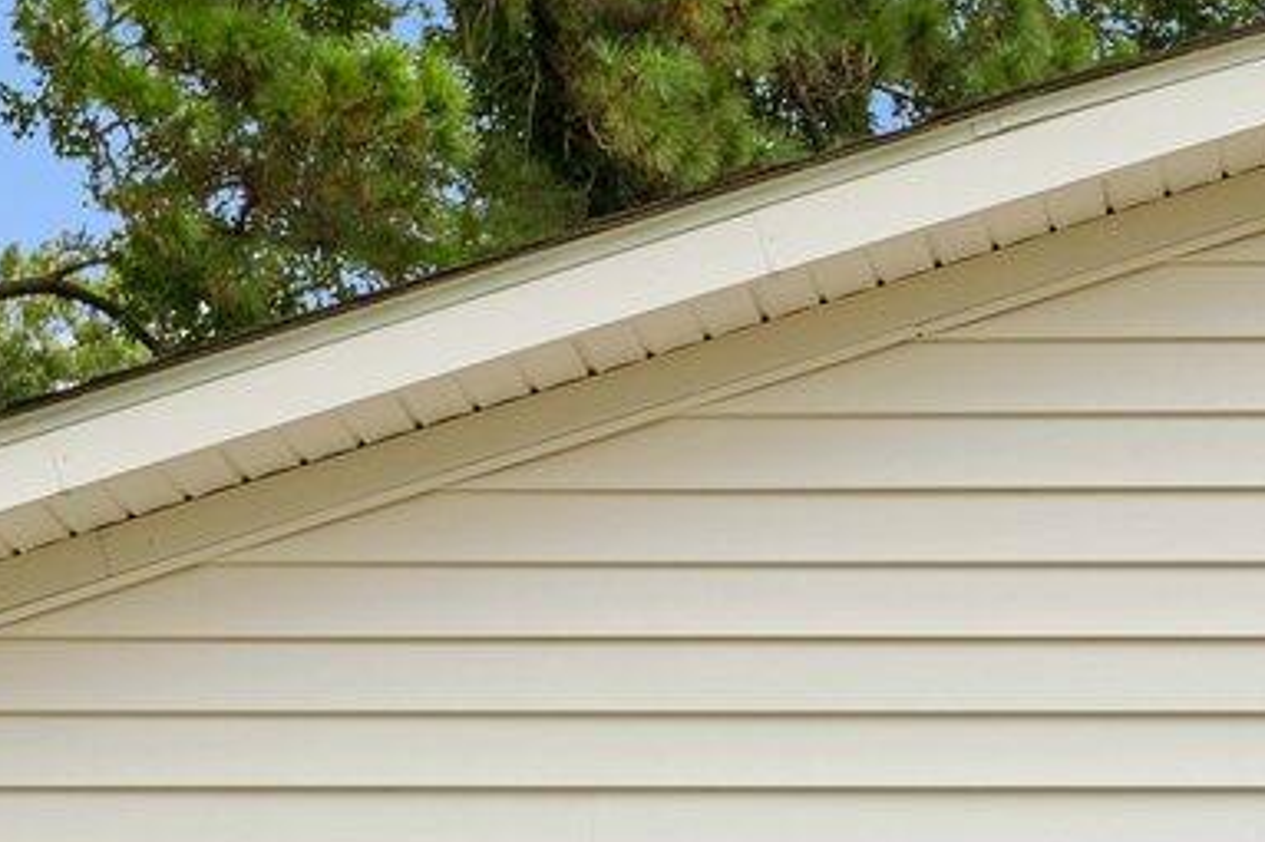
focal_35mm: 155
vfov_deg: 8.5
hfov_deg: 12.9
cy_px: 1540
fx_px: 5444
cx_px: 1546
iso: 100
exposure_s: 1/160
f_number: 8
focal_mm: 29
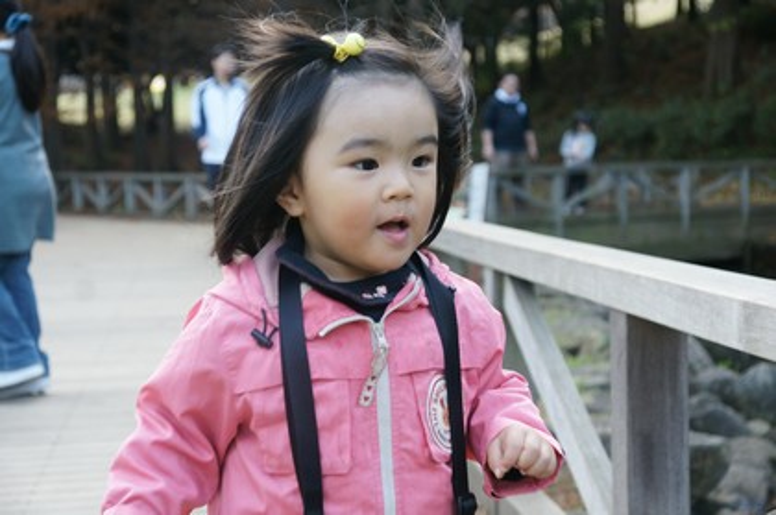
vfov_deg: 18.1
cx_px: 388
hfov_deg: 27.0
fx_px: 1615
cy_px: 258
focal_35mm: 75
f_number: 5
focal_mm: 50
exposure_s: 1/160
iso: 400
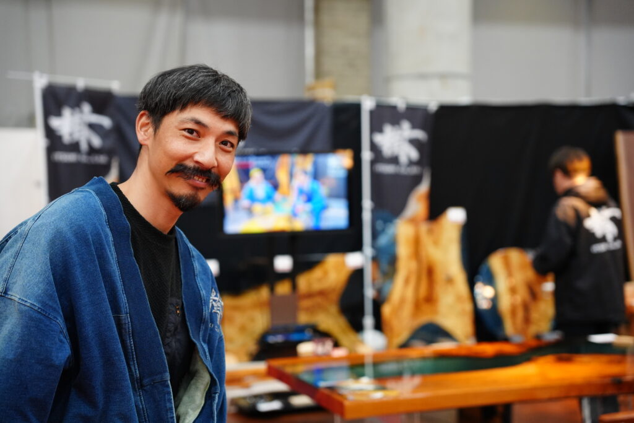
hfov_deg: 34.7
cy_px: 212
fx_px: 1014
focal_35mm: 58
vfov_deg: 23.5
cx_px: 317
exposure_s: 1/400
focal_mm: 57.6
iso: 3200
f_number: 2.8
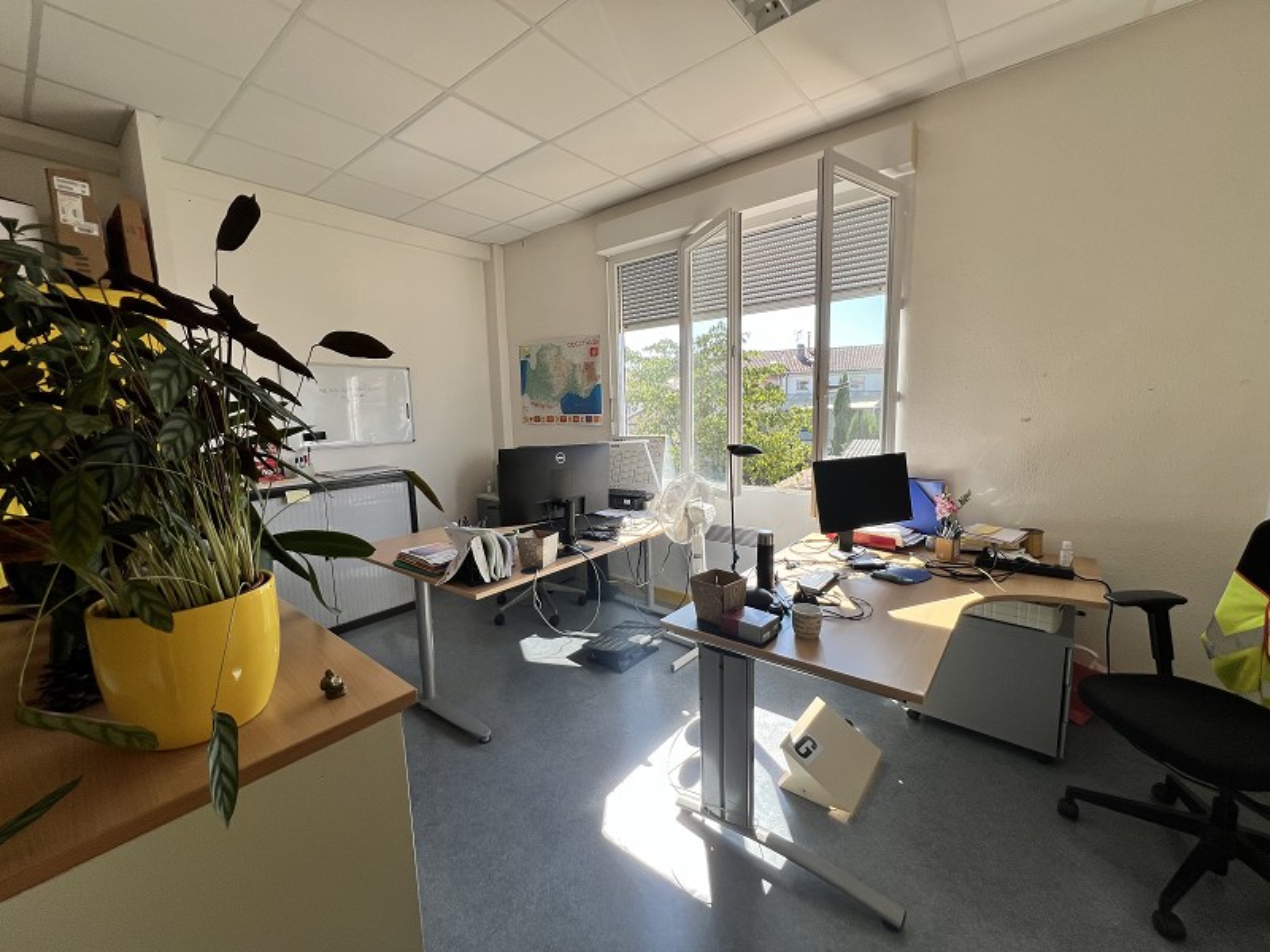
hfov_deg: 106.2
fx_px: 477
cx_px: 635
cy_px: 476
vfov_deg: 89.9
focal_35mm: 13
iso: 32
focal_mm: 1.57
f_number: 1.8
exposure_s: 1/237
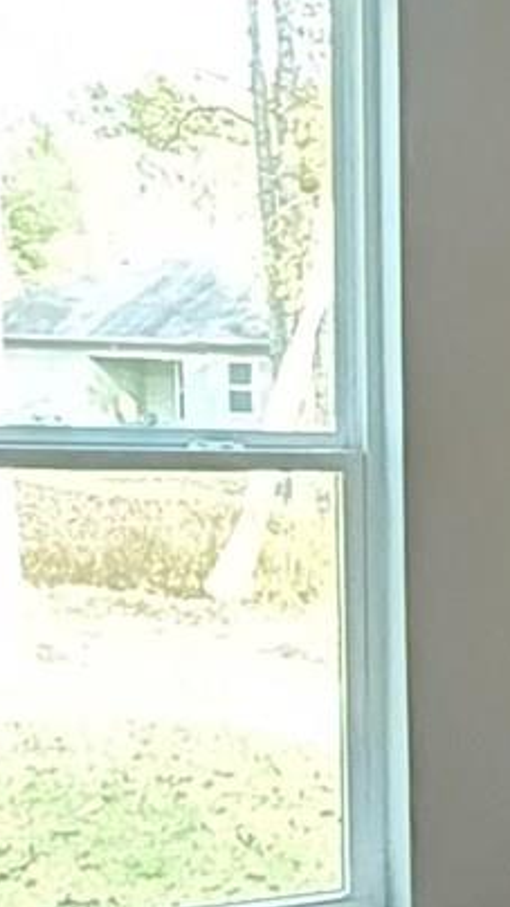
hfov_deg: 11.0
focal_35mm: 87
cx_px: 1330
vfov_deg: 24.2
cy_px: 660
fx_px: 2093
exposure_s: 1/60
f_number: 2.2
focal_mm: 2.22
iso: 1250
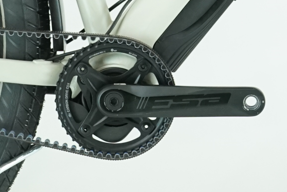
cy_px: -124
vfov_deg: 4.1
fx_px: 2623
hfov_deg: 6.3
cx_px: 196
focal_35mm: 329
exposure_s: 1/200
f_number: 5.6
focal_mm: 63
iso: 1600
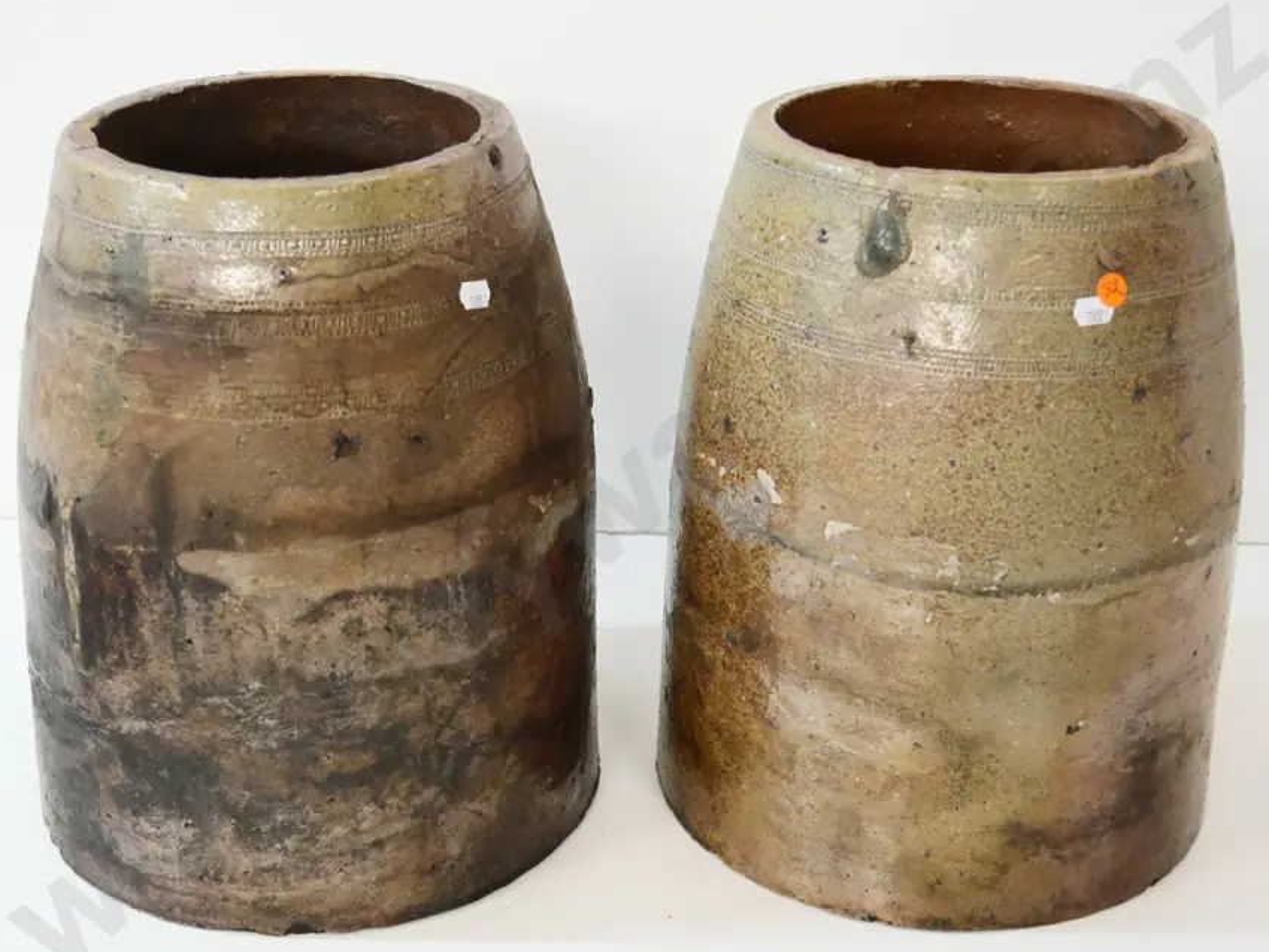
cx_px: 637
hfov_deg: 36.2
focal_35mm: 53
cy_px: 491
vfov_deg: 27.5
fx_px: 1943
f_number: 5
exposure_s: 1/60
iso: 3200
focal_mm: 22
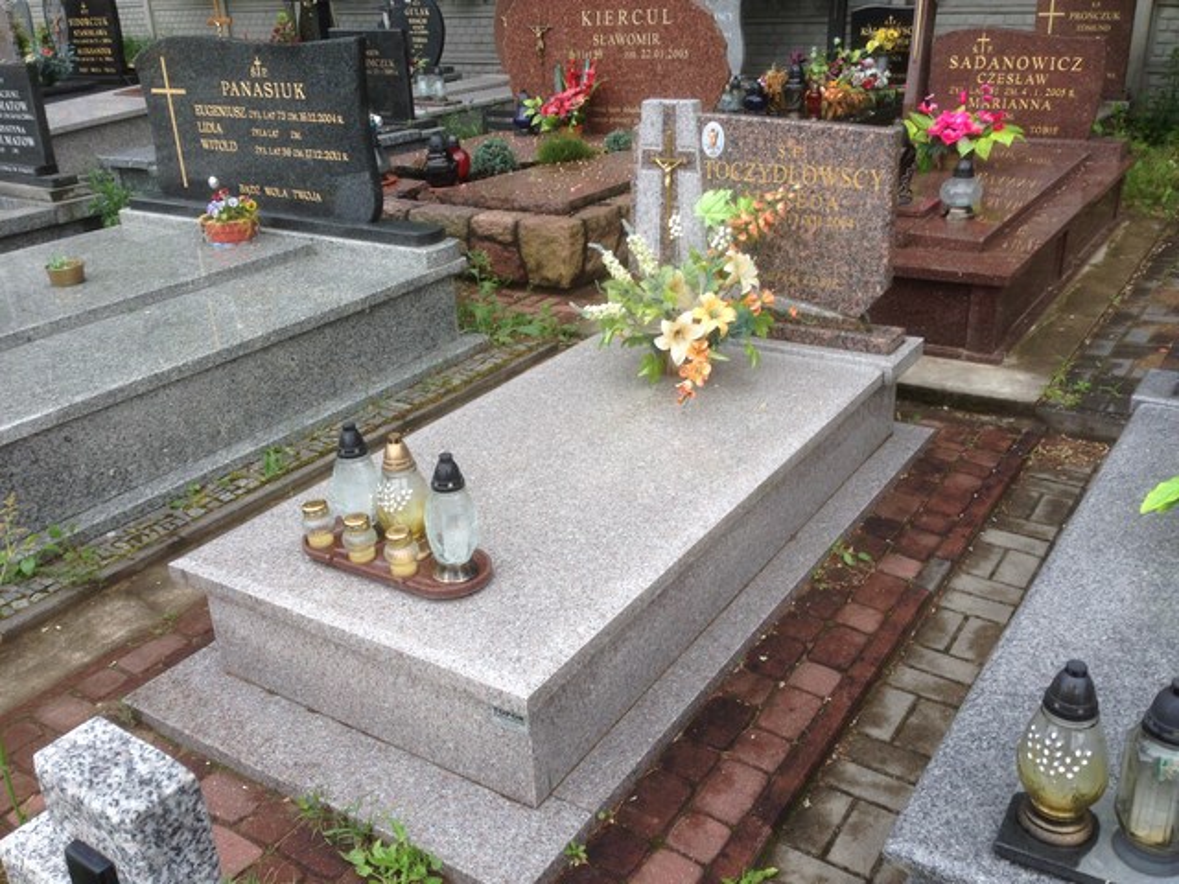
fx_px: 1124
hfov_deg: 55.4
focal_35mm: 33
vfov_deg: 42.9
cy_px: 442
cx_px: 590
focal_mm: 4.12
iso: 50
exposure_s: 1/304
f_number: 2.4
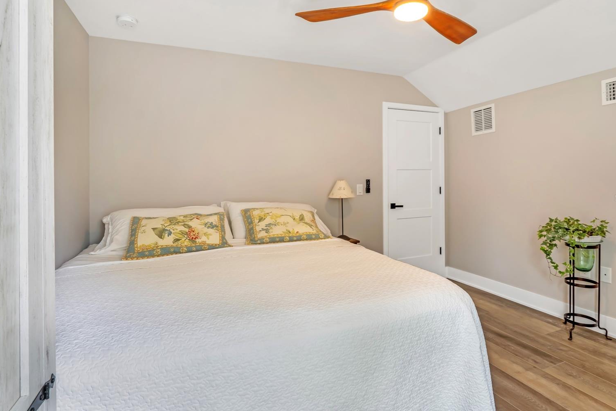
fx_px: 300
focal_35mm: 18
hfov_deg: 91.4
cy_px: 198
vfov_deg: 68.8
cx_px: 324
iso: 200
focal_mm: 11
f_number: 9
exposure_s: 1/160
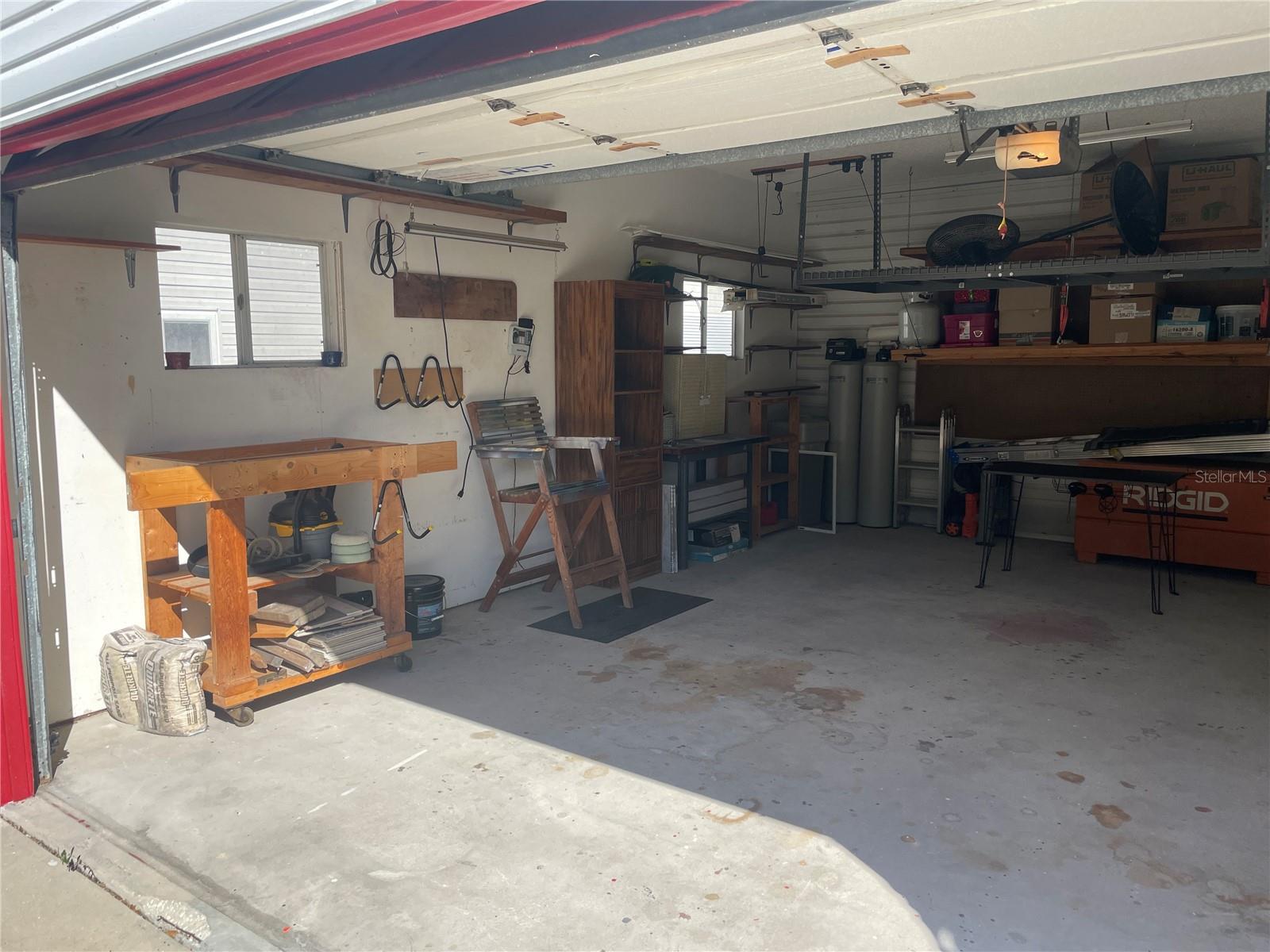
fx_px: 954
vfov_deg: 53.1
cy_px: 476
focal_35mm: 26
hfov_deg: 67.3
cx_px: 635
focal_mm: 4.2
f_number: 1.6
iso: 32
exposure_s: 1/1383
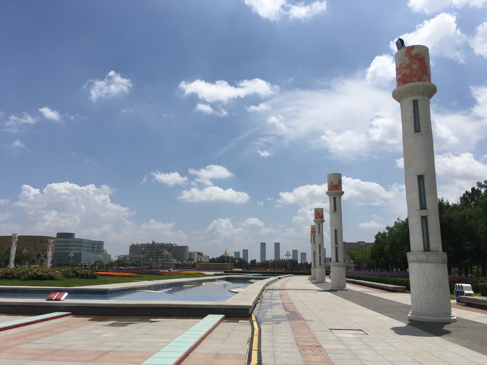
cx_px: 244
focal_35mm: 29
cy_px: 182
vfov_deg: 48.2
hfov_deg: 61.7
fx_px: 408
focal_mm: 4.15
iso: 25
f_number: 2.2
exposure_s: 1/4525
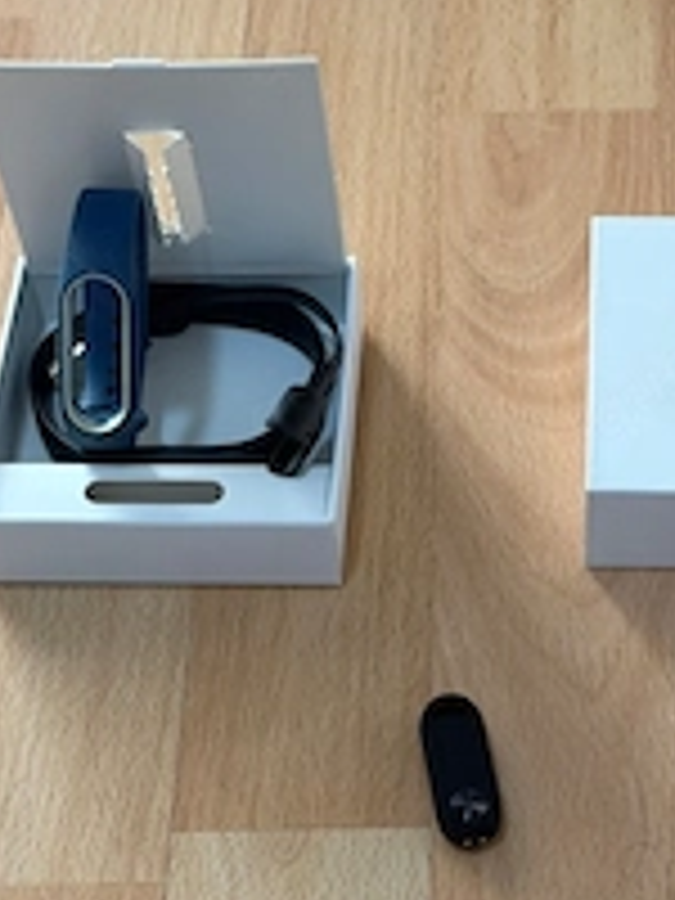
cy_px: 387
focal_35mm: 96
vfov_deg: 20.4
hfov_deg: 15.4
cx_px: 472
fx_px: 2496
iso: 250
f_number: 1.78
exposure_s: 1/53
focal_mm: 6.76
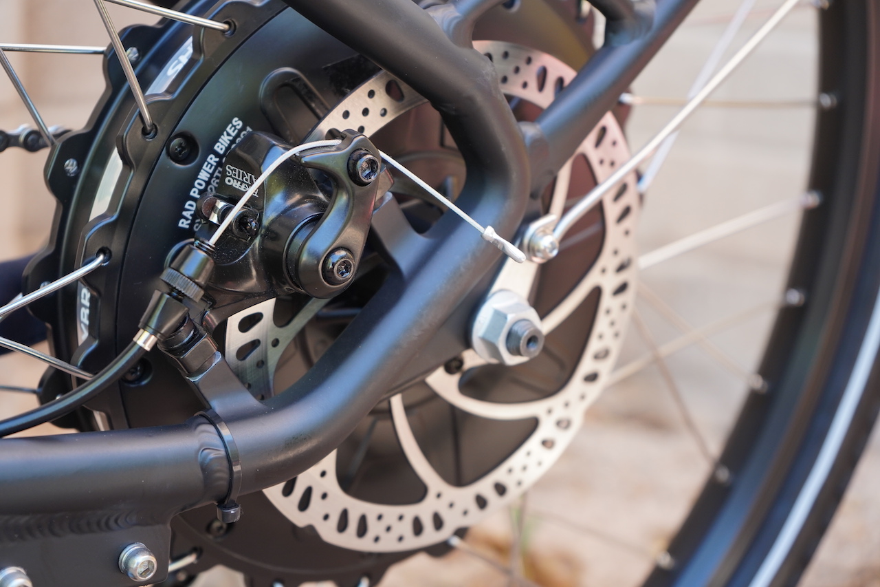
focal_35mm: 69
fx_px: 1686
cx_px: 440
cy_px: 294
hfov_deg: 29.2
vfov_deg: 19.7
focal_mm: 69
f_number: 5.6
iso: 800
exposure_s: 1/160
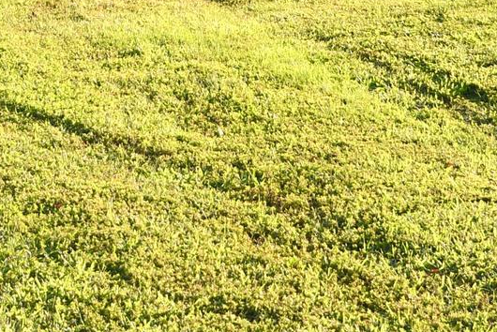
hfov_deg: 14.7
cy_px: -255
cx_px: 188
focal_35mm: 139
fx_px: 1920
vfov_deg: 9.4
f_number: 4.5
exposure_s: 1/200
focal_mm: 24
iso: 100
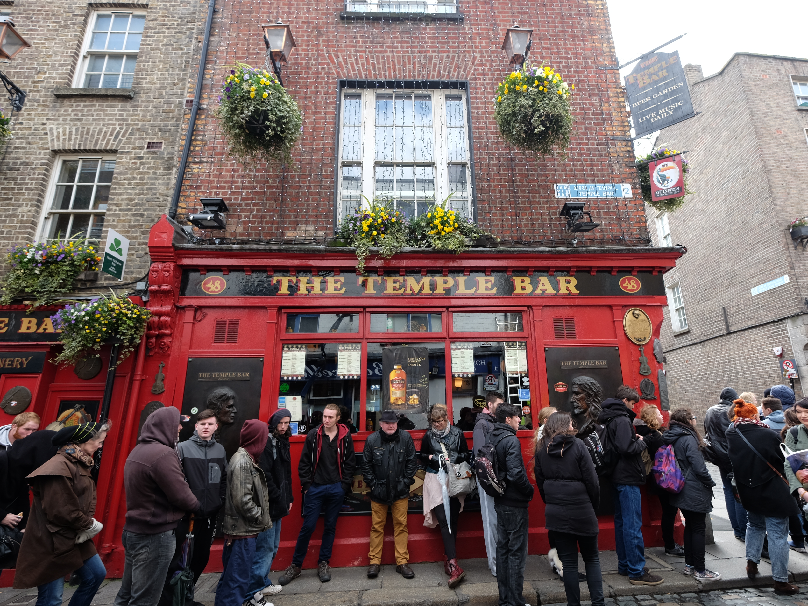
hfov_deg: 90.9
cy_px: 313
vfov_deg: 74.7
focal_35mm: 17
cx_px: 431
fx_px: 397
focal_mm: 10
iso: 200
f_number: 4
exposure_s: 1/120
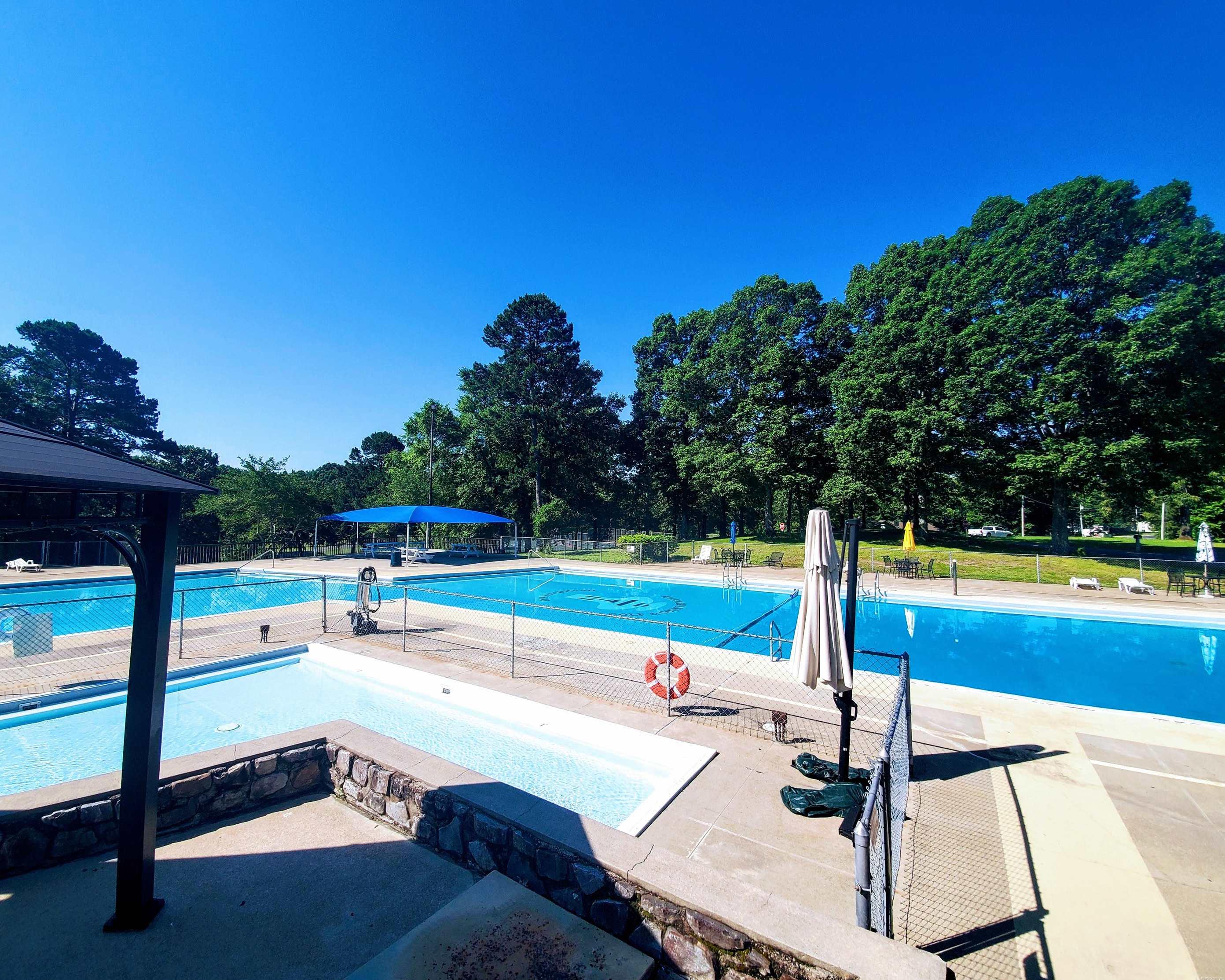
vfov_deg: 88.0
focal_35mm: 14
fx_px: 508
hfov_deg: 100.5
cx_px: 564
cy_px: 479
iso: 50
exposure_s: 1/1105
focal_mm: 1.8
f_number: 2.2
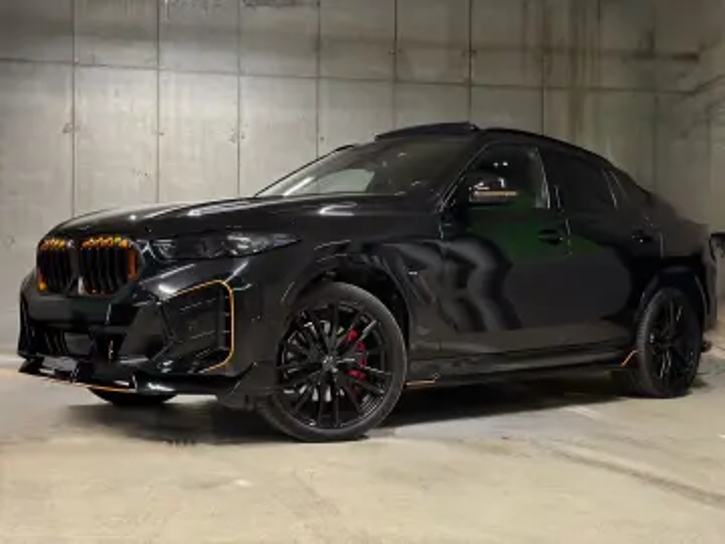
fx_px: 1005
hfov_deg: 39.7
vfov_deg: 30.3
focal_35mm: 48
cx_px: 362
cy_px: 272
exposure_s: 1/121
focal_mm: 6.76
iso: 800
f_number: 1.78
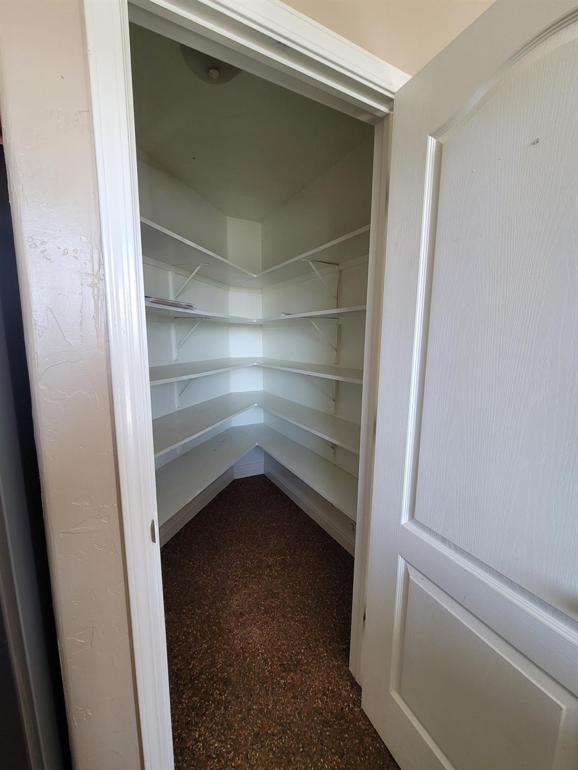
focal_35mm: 13
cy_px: 385
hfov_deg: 89.9
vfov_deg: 106.2
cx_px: 289
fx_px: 289
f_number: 2.2
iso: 125
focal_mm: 2.2
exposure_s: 1/60
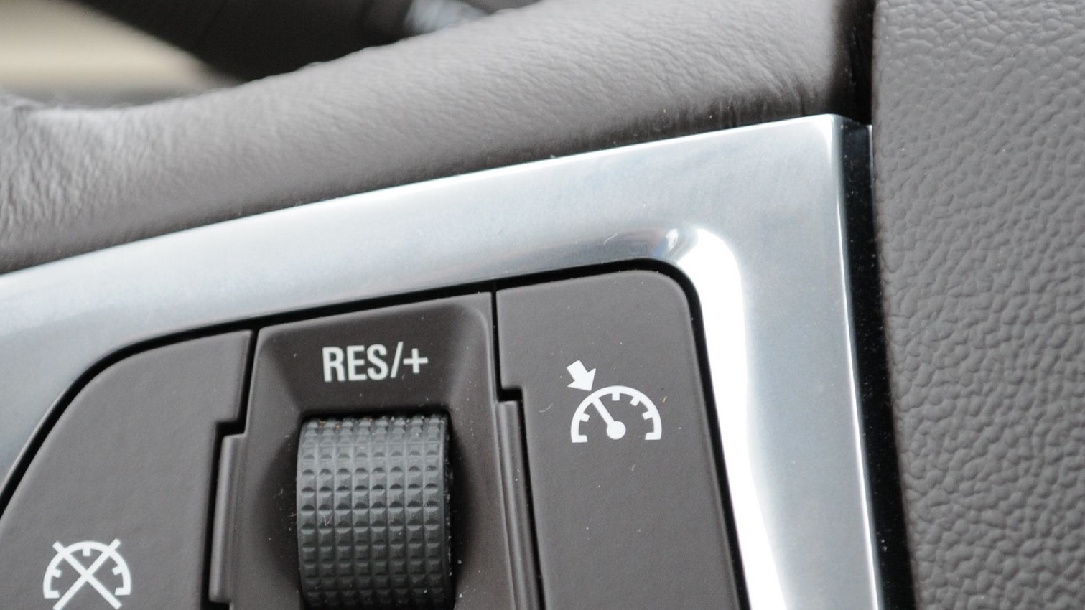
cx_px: 379
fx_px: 4110
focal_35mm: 143
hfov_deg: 15.0
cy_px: 367
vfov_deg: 8.5
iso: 640
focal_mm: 55
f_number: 5.6
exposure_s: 1/60
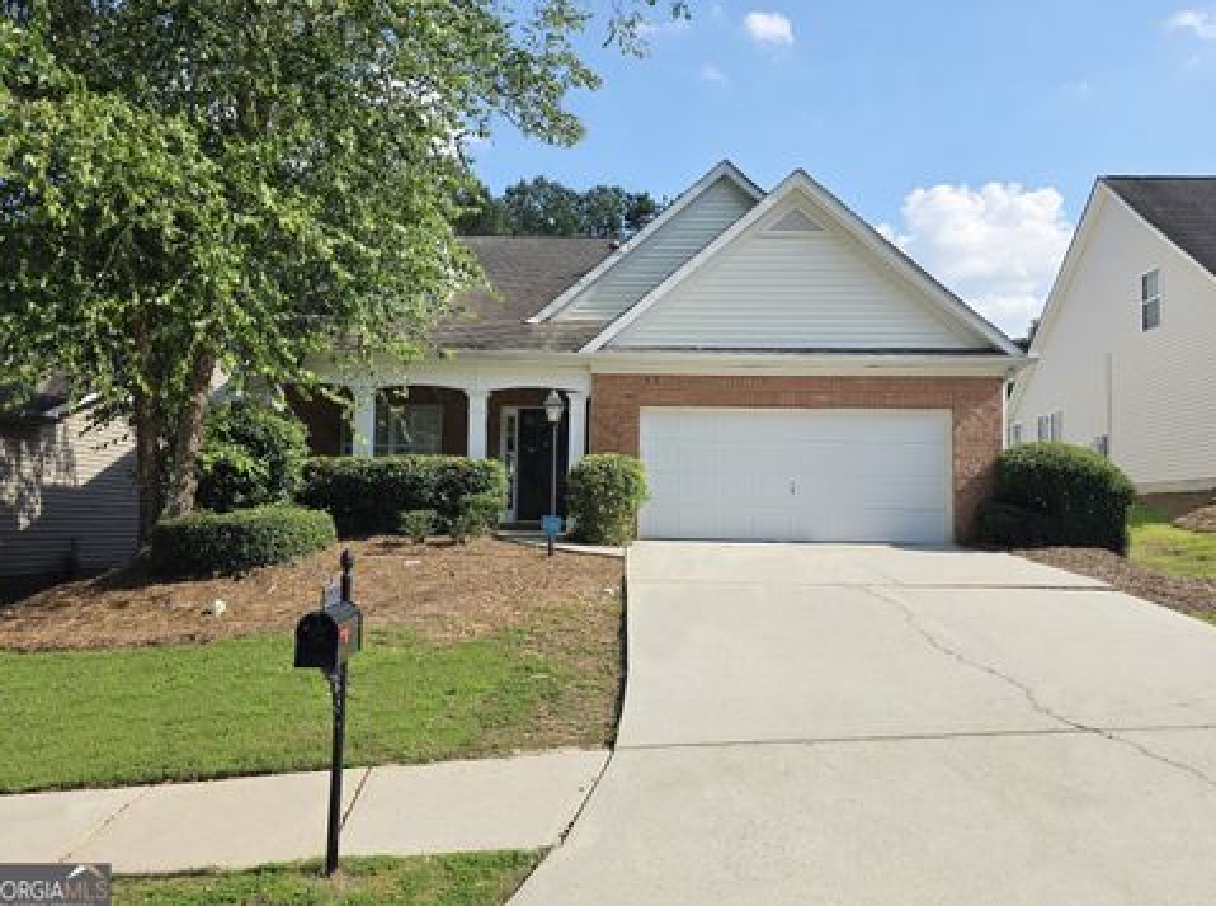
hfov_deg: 71.7
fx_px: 841
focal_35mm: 24
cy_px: 439
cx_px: 604
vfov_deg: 56.6
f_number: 1.7
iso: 12
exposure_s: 1/707
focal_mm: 6.3
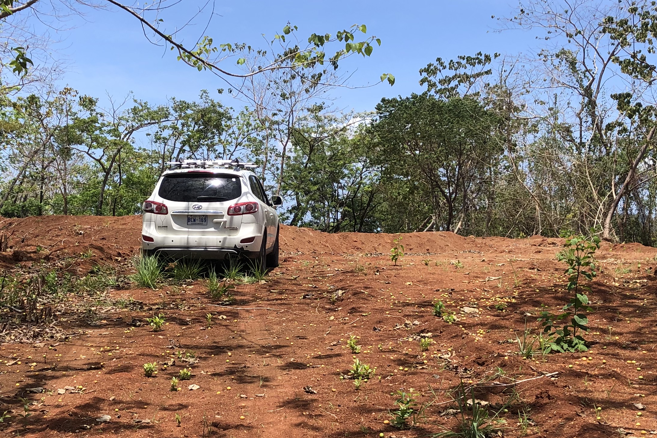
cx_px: 264
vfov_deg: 25.1
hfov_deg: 36.7
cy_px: 244
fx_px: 986
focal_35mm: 54
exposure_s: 1/1333
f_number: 1.8
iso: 20
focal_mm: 4
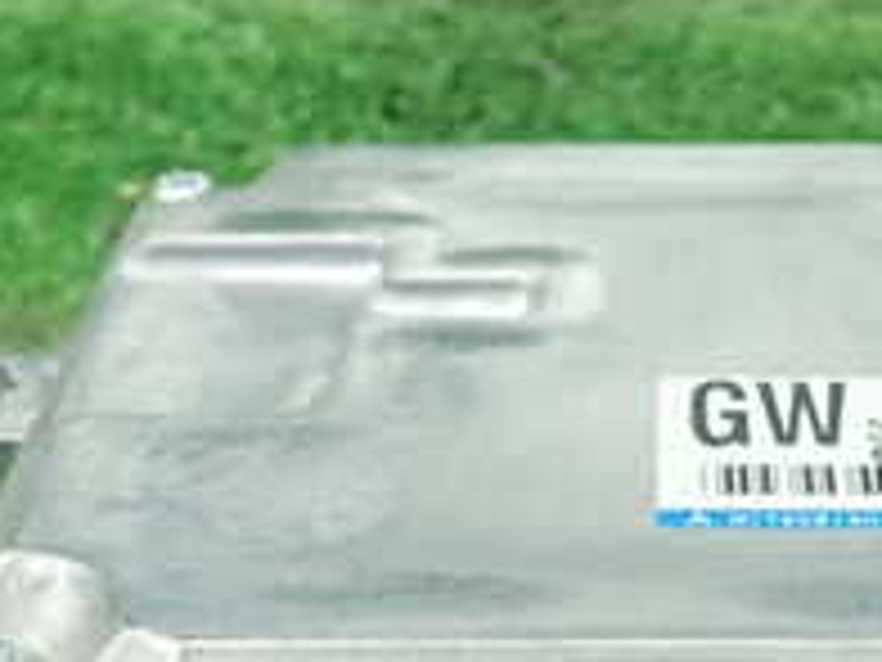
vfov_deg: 15.8
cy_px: 639
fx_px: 2344
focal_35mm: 92
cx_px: 616
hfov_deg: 21.2
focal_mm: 5.5
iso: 320
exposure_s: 1/125
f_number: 2.3
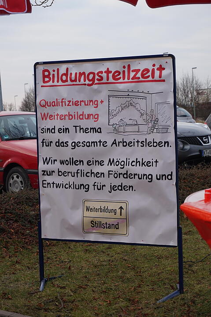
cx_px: 106
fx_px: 660
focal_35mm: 75
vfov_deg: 27.0
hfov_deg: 18.2
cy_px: 158
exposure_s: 1/80
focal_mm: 50
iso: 125
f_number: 5.6
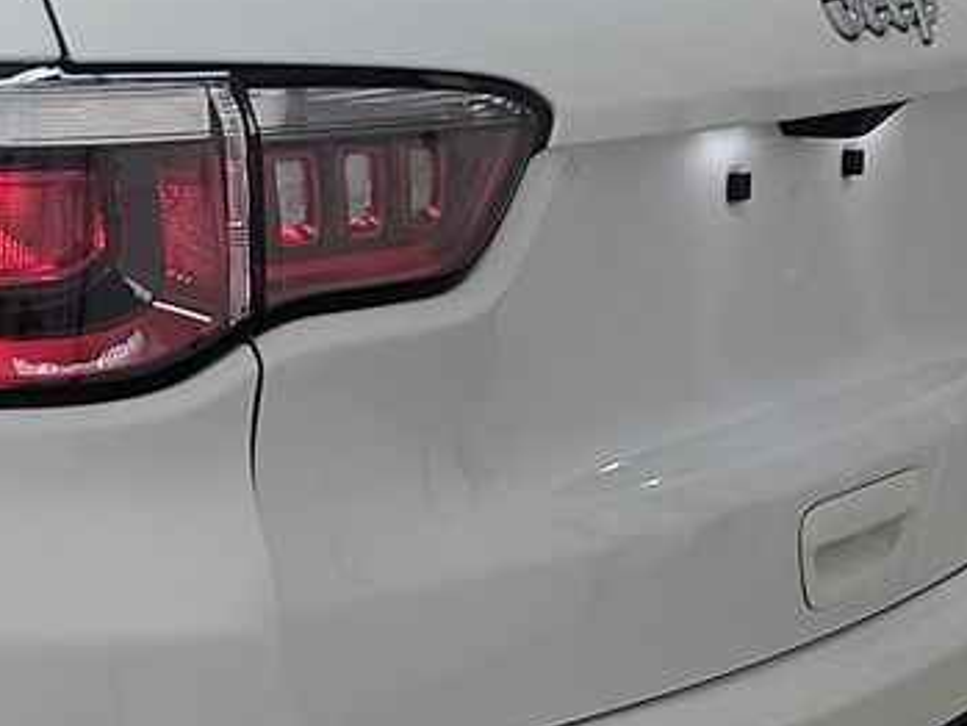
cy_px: 535
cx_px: -535
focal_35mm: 110
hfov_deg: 16.2
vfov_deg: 13.4
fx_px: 3074
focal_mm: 6.7
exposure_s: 1/59
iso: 109
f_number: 1.8
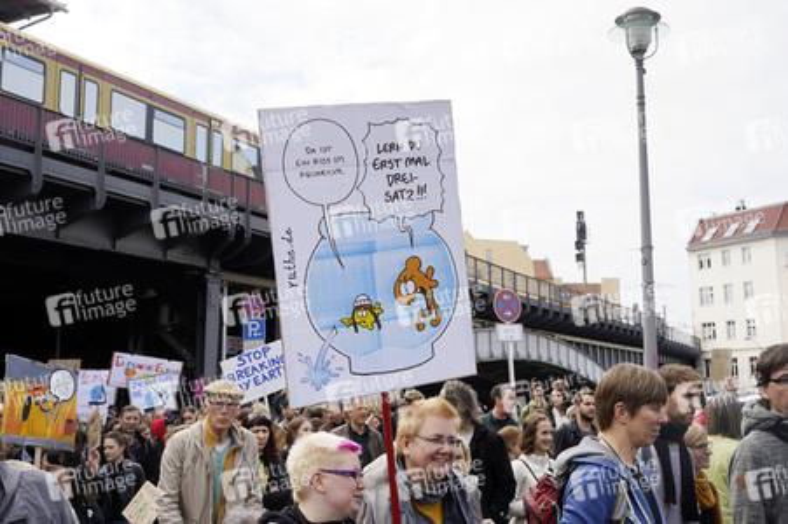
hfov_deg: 46.4
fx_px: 919
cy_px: 262
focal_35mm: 42
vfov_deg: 31.8
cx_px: 394
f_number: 11
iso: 160
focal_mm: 42
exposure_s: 1/125
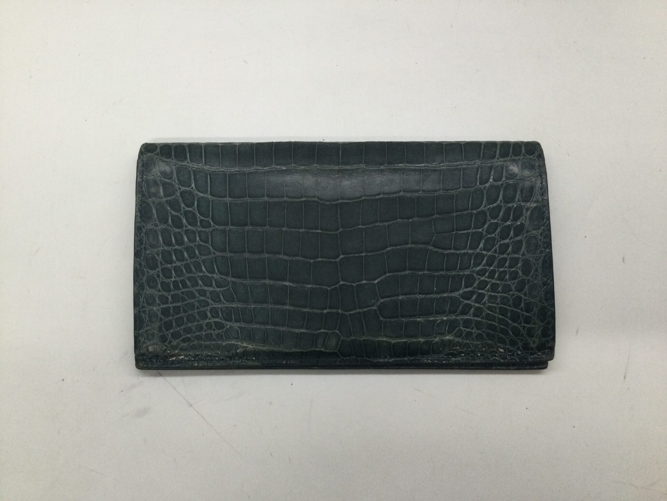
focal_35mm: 31
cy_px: 250
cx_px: 334
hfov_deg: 58.4
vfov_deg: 45.4
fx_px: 597
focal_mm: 3.3
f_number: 2.4
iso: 40
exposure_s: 1/30
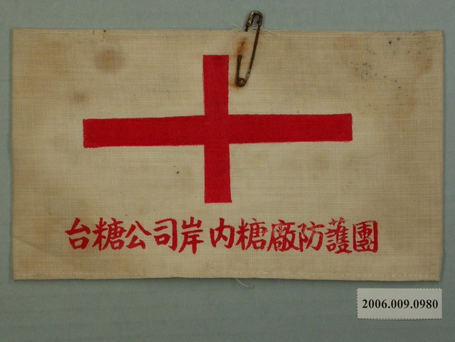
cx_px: 228
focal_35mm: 87
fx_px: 1144
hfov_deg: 22.5
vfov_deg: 17.0
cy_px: 171
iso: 100
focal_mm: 18
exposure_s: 1/30
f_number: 4.7
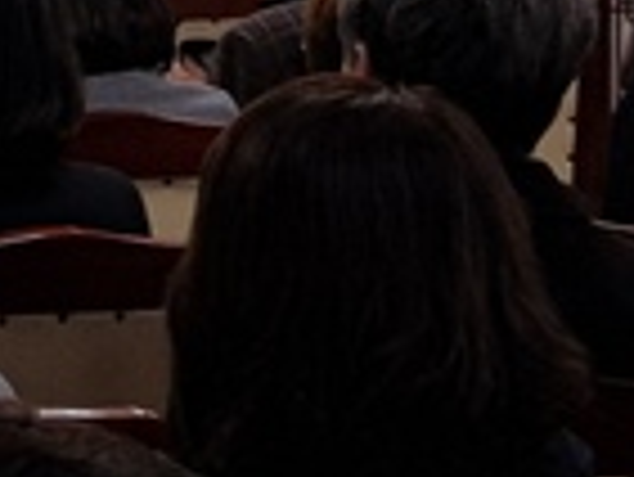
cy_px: -279
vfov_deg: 11.9
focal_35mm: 118
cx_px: -661
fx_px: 2163
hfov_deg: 13.9
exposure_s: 1/72
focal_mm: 4.2
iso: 40
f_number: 1.7
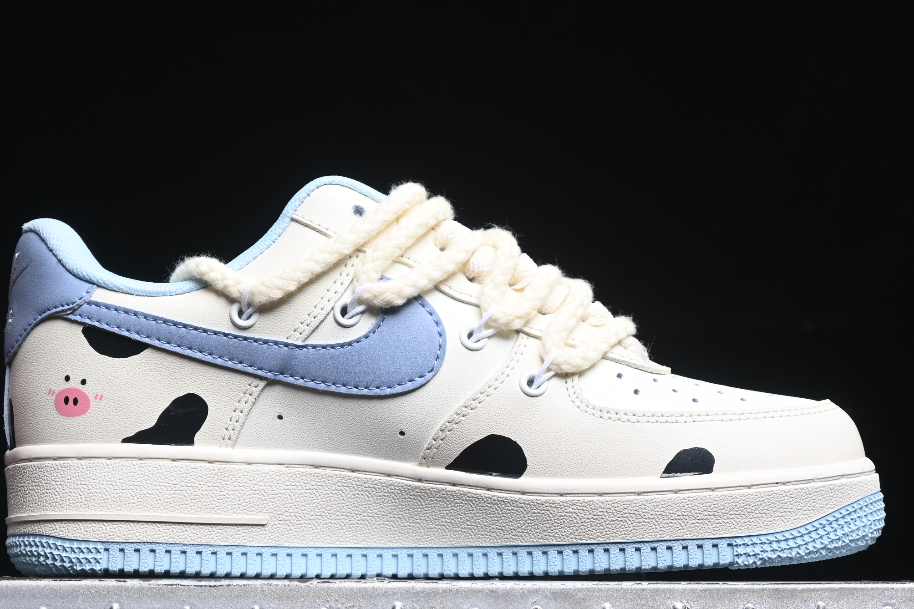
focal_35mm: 104
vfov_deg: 13.2
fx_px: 2640
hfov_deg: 19.6
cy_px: 319
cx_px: 438
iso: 160
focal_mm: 50
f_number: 6.3
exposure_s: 1/60
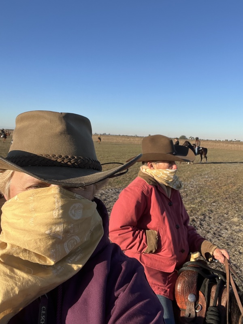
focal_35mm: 30
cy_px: 162
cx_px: 122
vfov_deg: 60.0
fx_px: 281
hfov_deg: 46.8
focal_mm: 2.71
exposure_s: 1/794
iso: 32
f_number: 2.2
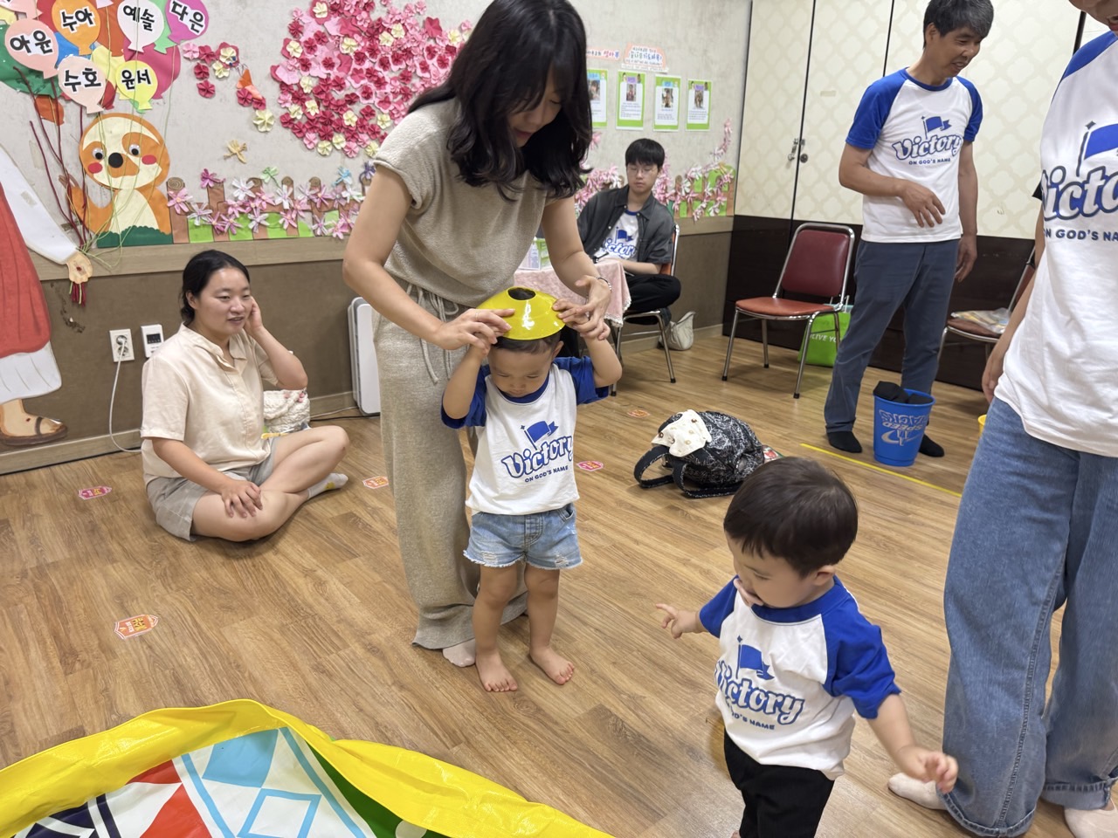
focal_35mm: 24
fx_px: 775
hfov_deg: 71.6
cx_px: 559
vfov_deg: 56.8
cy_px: 419
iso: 125
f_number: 1.78
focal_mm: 6.76
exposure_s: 1/60
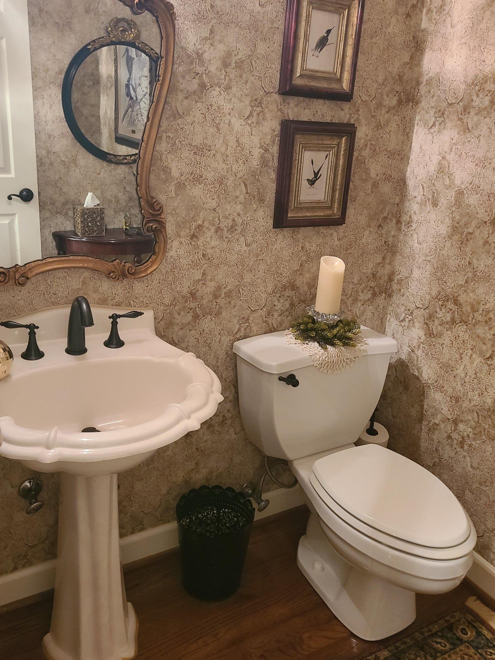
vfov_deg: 59.9
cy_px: 305
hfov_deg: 46.8
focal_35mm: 30
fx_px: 572
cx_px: 231
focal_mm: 5.4
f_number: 1.8
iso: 640
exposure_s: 1/30
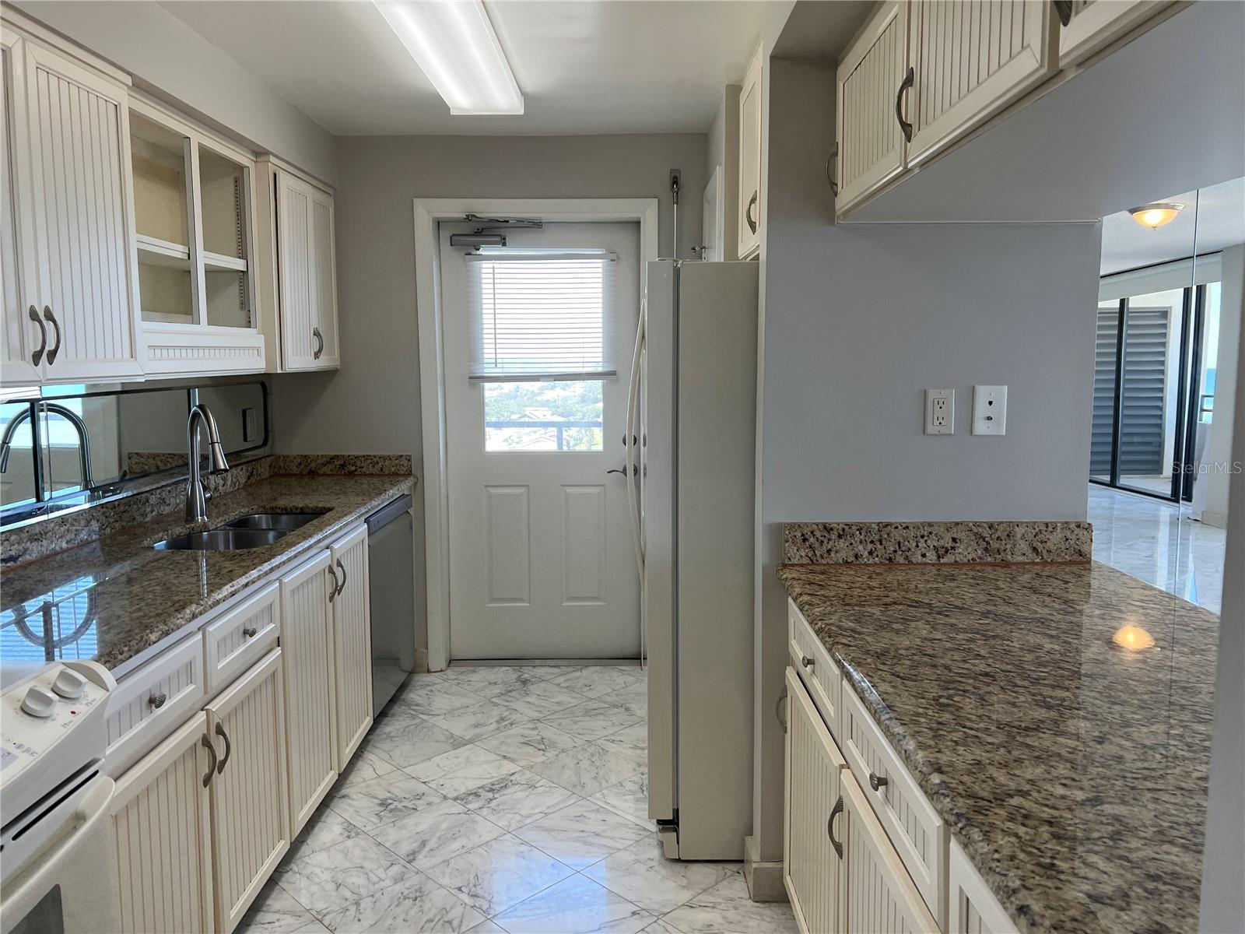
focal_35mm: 26
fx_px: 935
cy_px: 467
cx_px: 622
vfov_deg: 53.1
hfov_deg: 67.3
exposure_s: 1/161
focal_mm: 5.7
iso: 50
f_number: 1.5
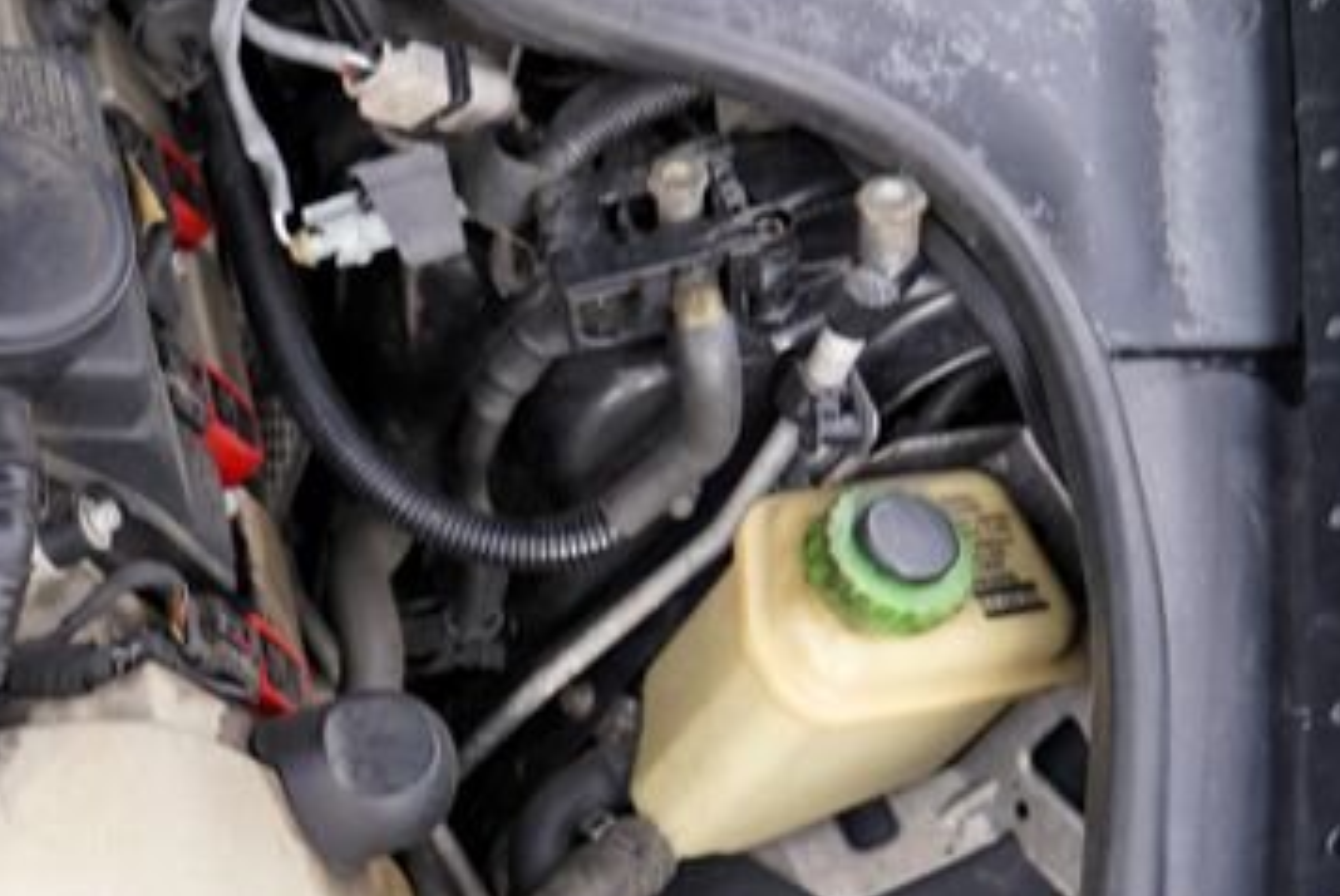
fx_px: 2570
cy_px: 845
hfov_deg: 24.1
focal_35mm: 69
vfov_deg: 19.3
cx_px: -576
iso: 100
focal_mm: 24
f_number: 3.5
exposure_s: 1/50
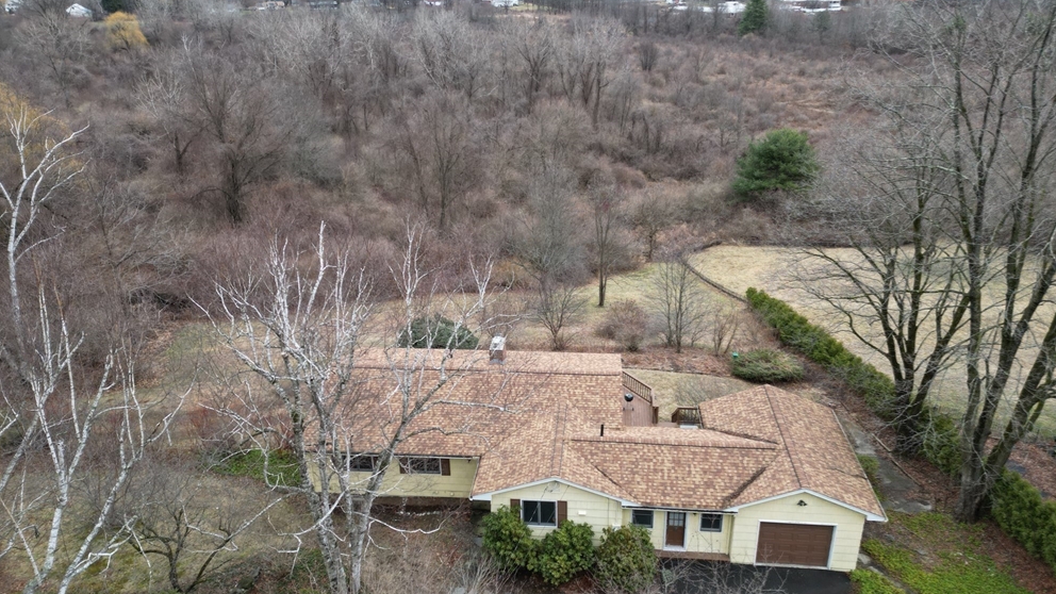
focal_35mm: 27
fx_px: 756
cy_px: 303
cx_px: 541
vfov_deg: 42.9
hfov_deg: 69.8
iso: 200
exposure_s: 1/320
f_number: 1.7
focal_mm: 6.72
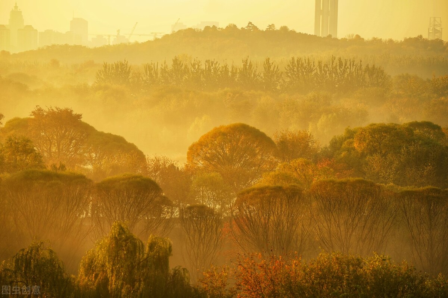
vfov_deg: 10.2
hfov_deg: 15.2
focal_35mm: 135
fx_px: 1679
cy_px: 149
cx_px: 224
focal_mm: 135
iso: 100
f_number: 2.5
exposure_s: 1/1000
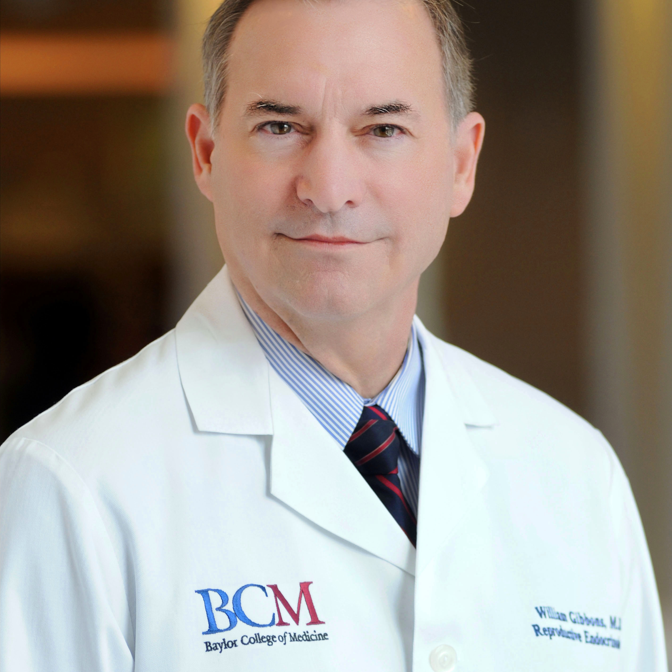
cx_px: 336
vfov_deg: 8.1
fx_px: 4722
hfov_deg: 8.1
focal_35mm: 215
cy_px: 370
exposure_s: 1/100
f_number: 3.2
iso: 200
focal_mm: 112
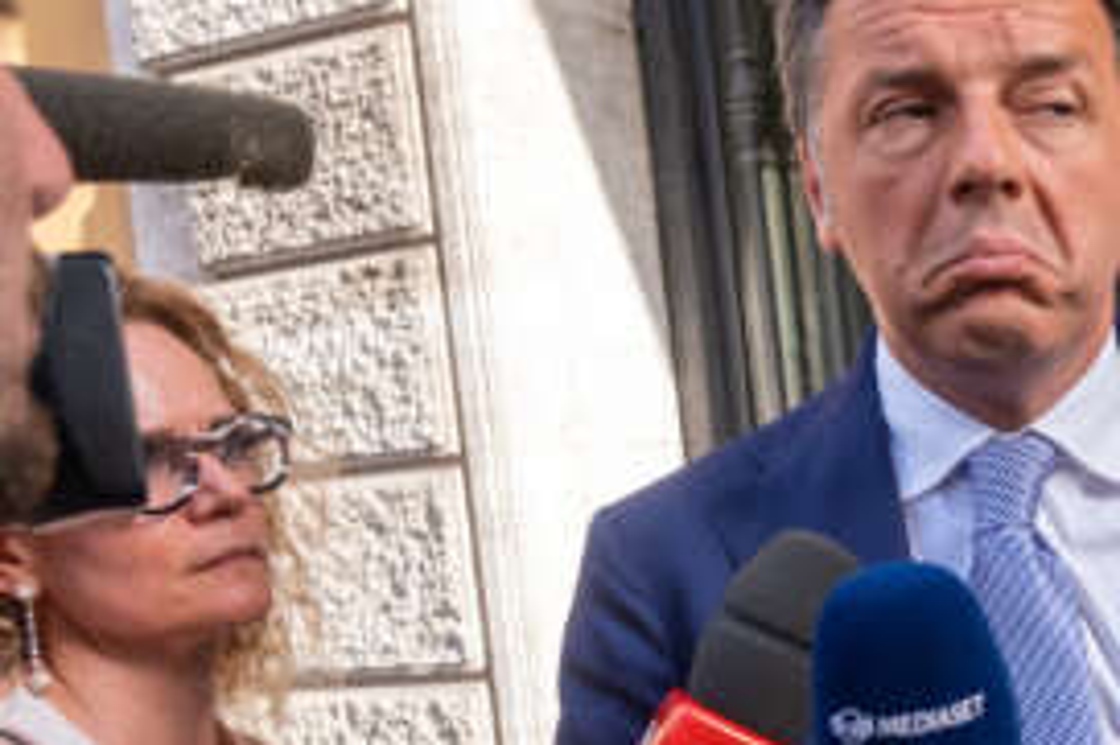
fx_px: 1648
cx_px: 972
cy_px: 589
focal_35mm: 53
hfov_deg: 35.7
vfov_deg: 25.1
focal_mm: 16
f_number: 4
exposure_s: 1/320
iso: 800
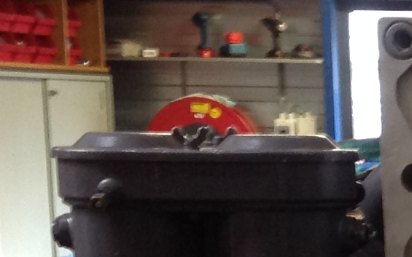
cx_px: 806
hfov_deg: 11.2
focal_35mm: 170
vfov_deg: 7.5
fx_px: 1909
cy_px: 422
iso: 125
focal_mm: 4.28
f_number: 2.4
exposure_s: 1/15
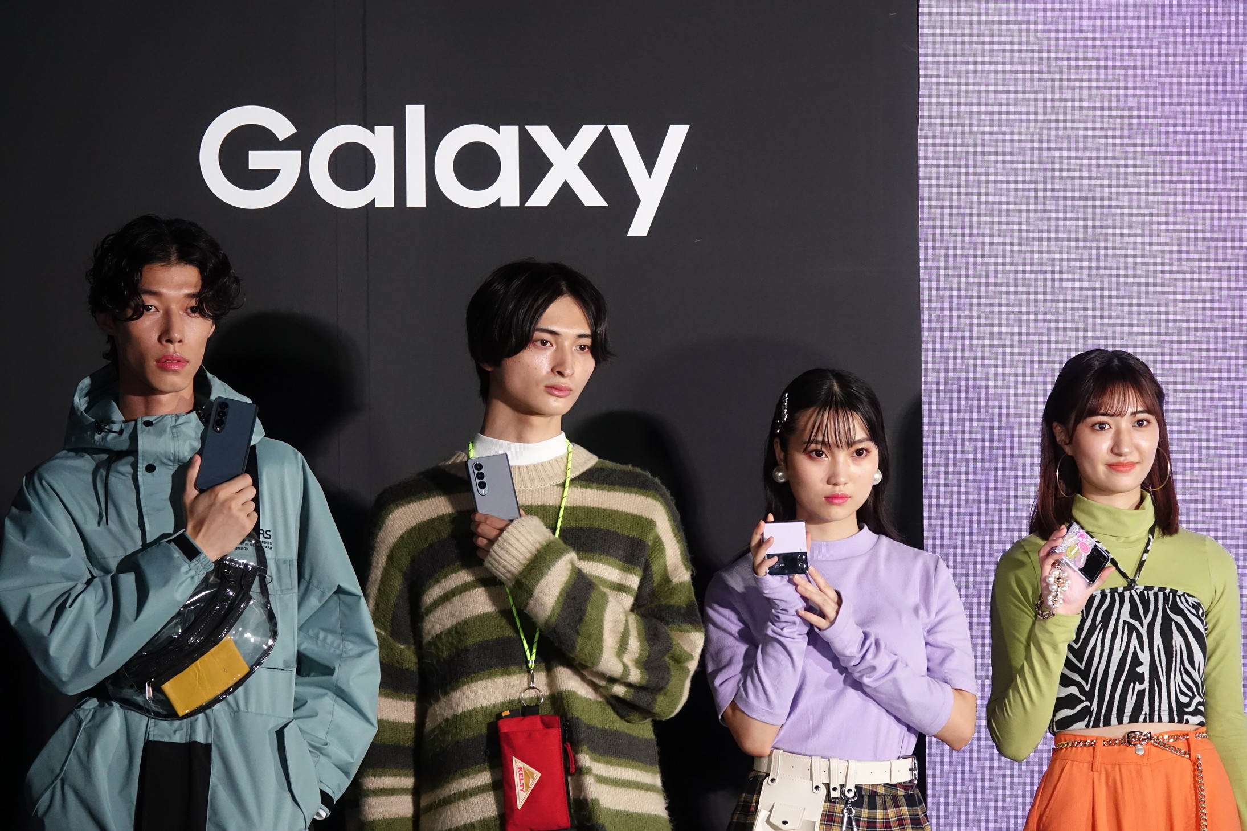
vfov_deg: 6.6
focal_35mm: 207
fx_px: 7169
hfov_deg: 9.9
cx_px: 624
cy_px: 416
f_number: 4
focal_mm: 75.77
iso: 1250
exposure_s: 1/250
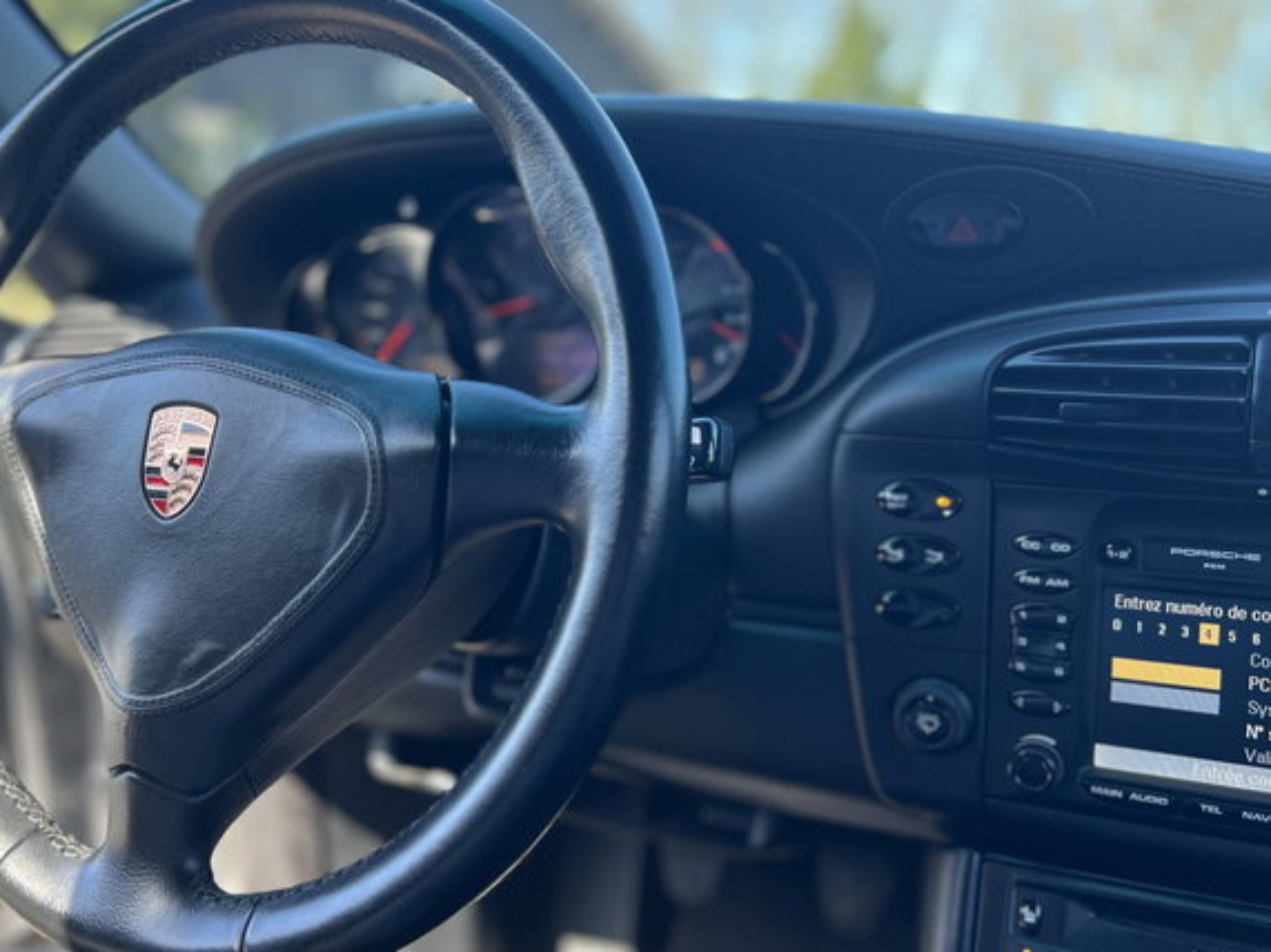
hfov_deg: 52.4
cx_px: 536
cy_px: 452
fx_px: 1285
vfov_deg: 40.7
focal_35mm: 35
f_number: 1.5
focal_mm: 5.7
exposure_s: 1/220
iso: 40
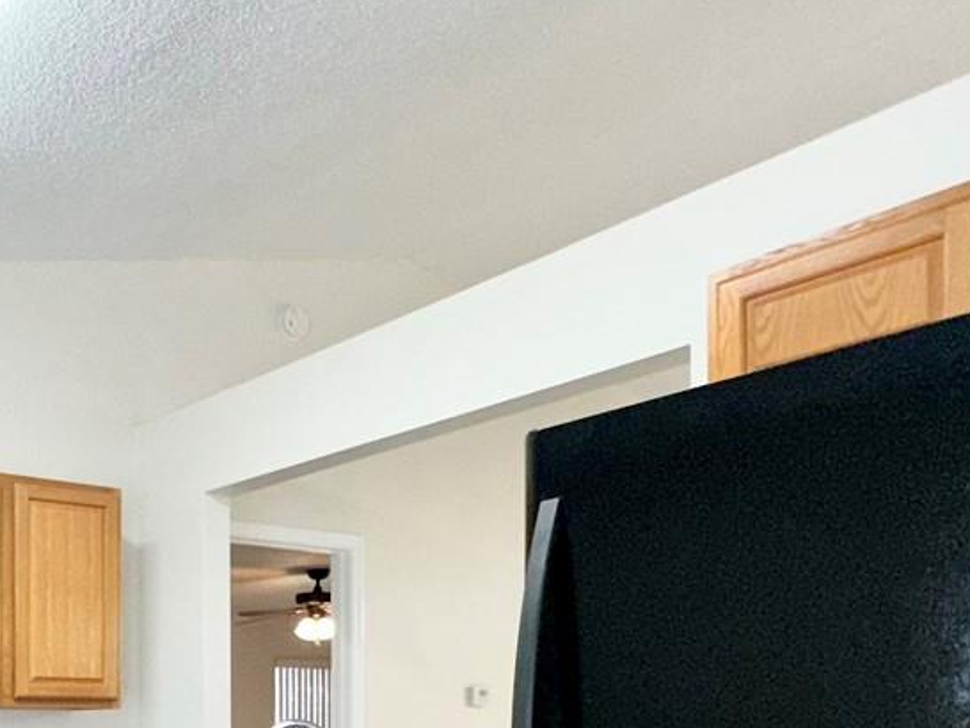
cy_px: 744
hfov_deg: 40.5
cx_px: 14
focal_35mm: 41
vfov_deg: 32.1
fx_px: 1149
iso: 80
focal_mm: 2.22
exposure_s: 1/60
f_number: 2.2
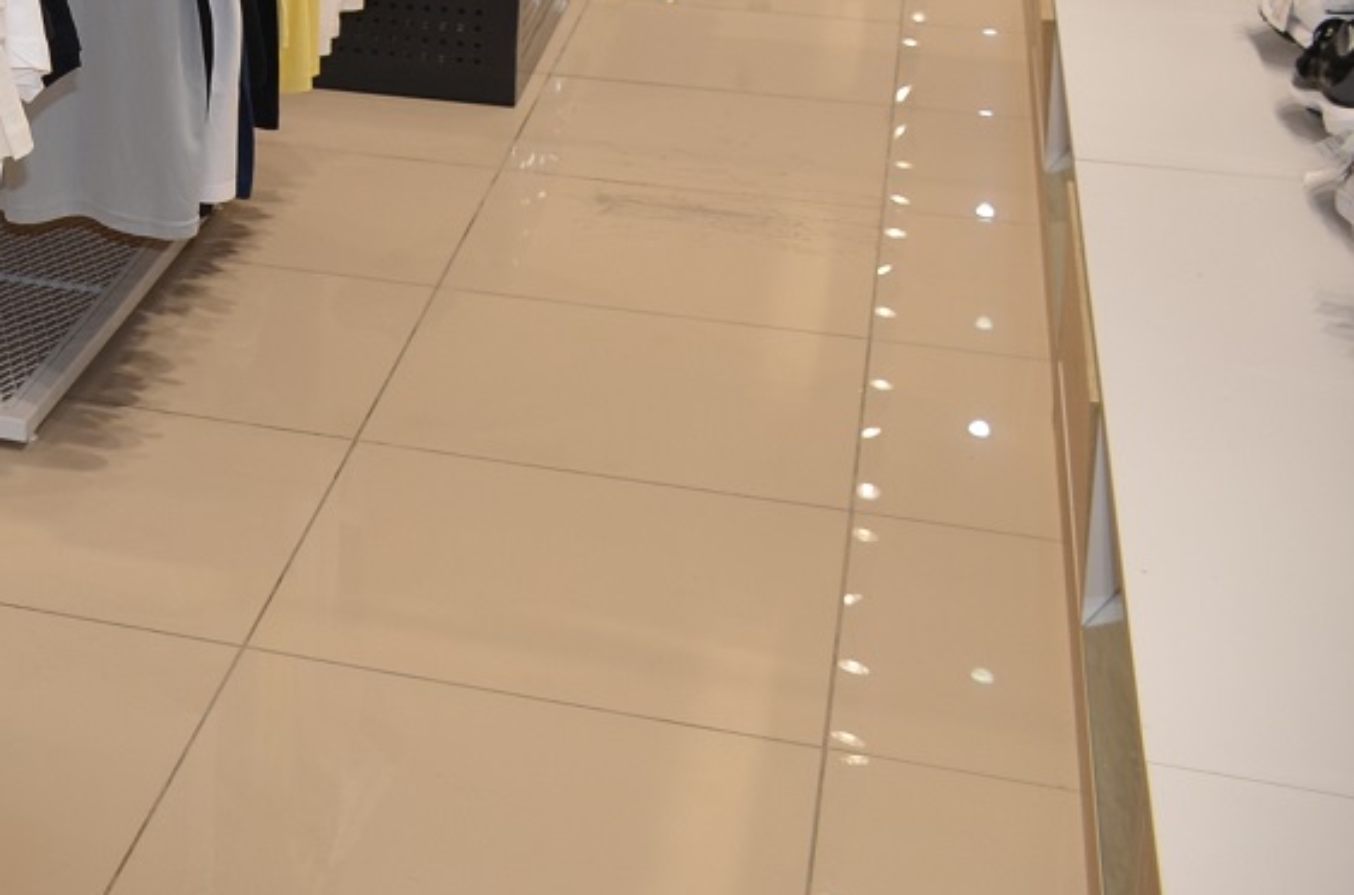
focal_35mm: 72
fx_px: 2700
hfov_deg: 24.6
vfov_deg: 17.6
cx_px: -397
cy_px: -290
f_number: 4
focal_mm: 18
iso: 200
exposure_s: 1/250
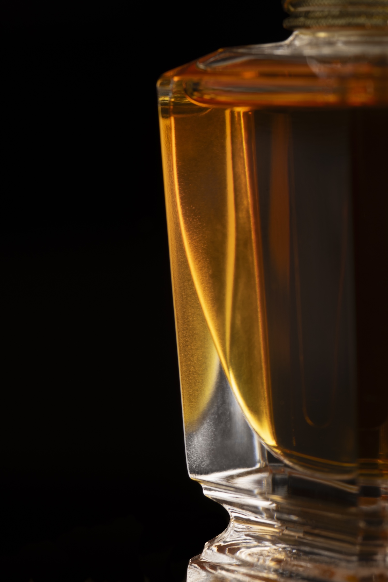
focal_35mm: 105
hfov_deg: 13.0
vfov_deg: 19.5
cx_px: 194
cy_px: 291
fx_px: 1697
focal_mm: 105
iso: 100
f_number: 16
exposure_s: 1/200
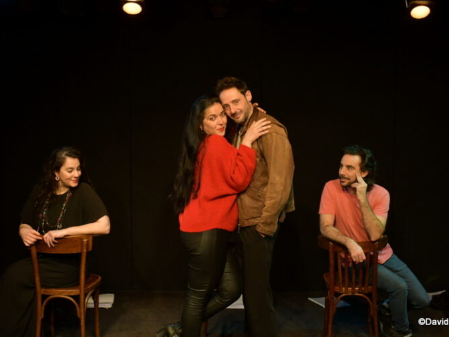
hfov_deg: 29.4
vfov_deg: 22.3
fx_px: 856
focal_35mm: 66
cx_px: 231
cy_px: 166
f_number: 4.5
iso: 1250
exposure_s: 1/125
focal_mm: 40
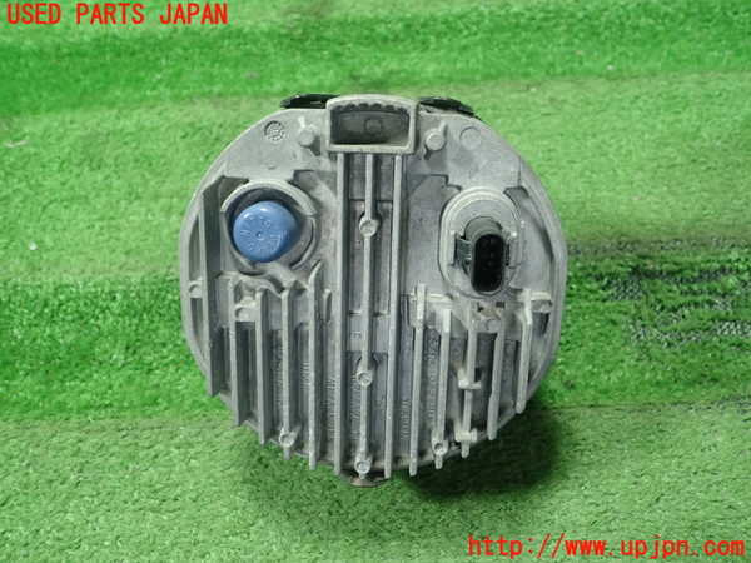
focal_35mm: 30
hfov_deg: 60.0
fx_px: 651
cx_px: 376
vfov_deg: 46.8
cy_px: 282
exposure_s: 1/125
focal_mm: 5.5
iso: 500
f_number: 2.3
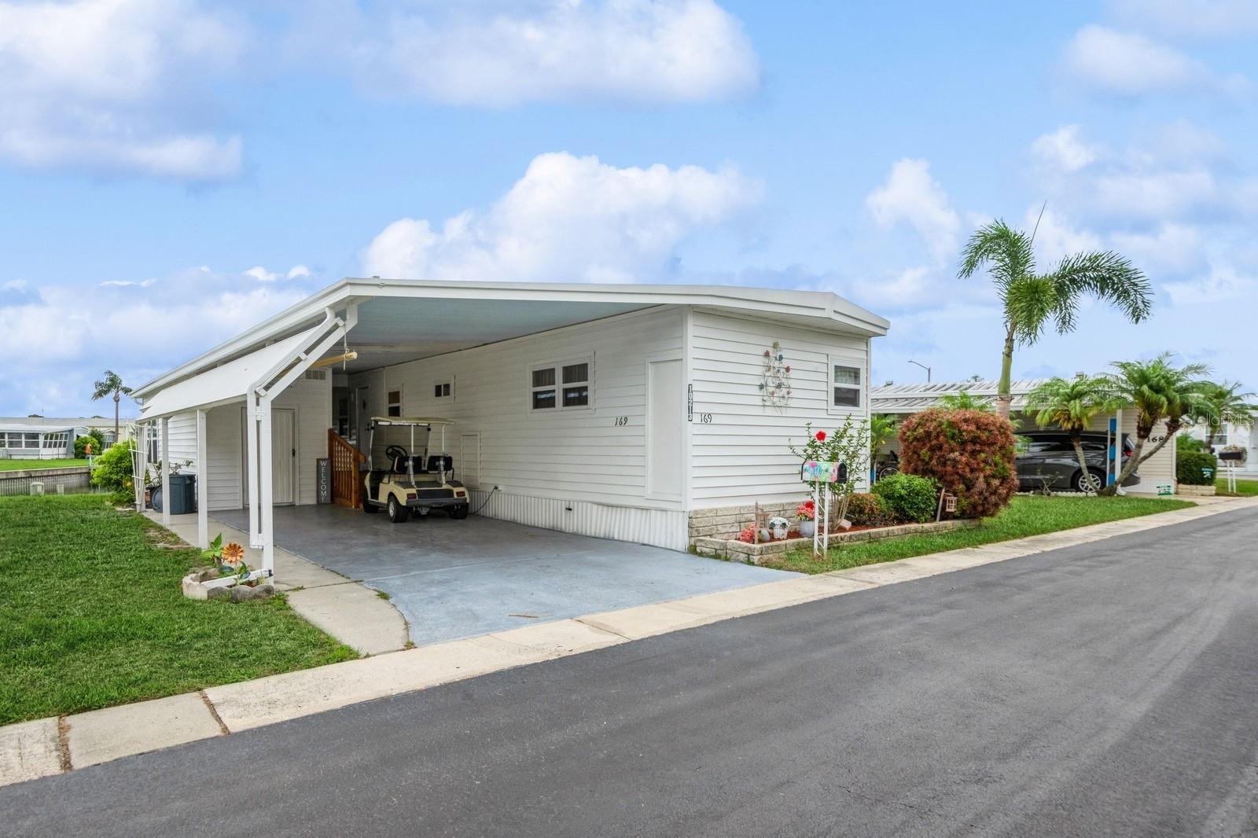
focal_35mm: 20
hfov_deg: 85.4
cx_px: 629
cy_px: 419
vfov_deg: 63.2
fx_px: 681
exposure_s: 1/400
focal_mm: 13
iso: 200
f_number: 8
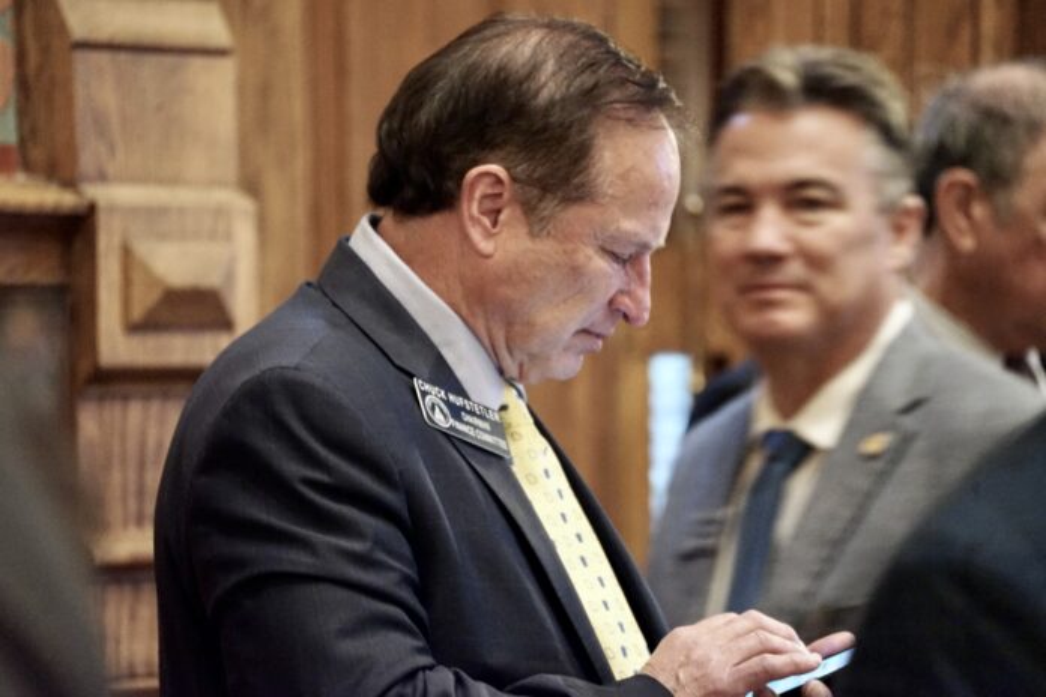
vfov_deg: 4.6
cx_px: 523
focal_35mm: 300
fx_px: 8716
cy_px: 348
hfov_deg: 6.9
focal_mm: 300
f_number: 6.3
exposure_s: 1/60
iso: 6400
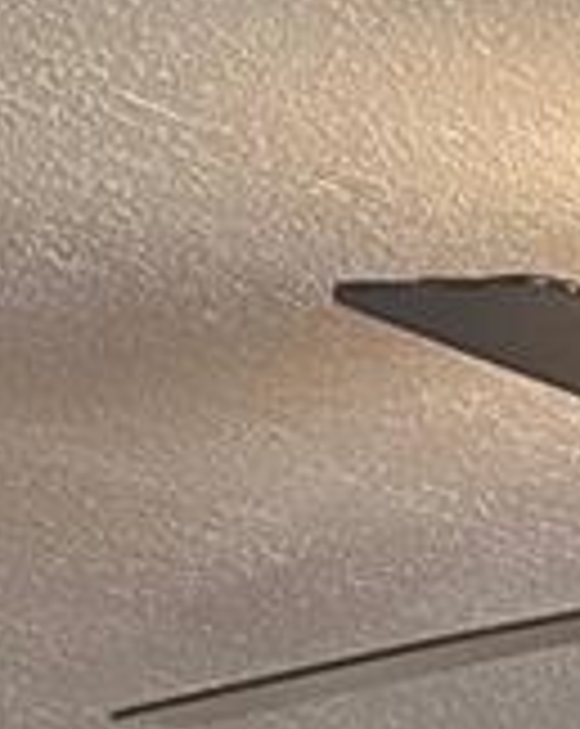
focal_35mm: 174
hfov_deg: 8.6
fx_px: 3744
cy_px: 2502
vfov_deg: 8.4
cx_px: 904
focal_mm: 6.86
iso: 250
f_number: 1.78
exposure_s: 1/60
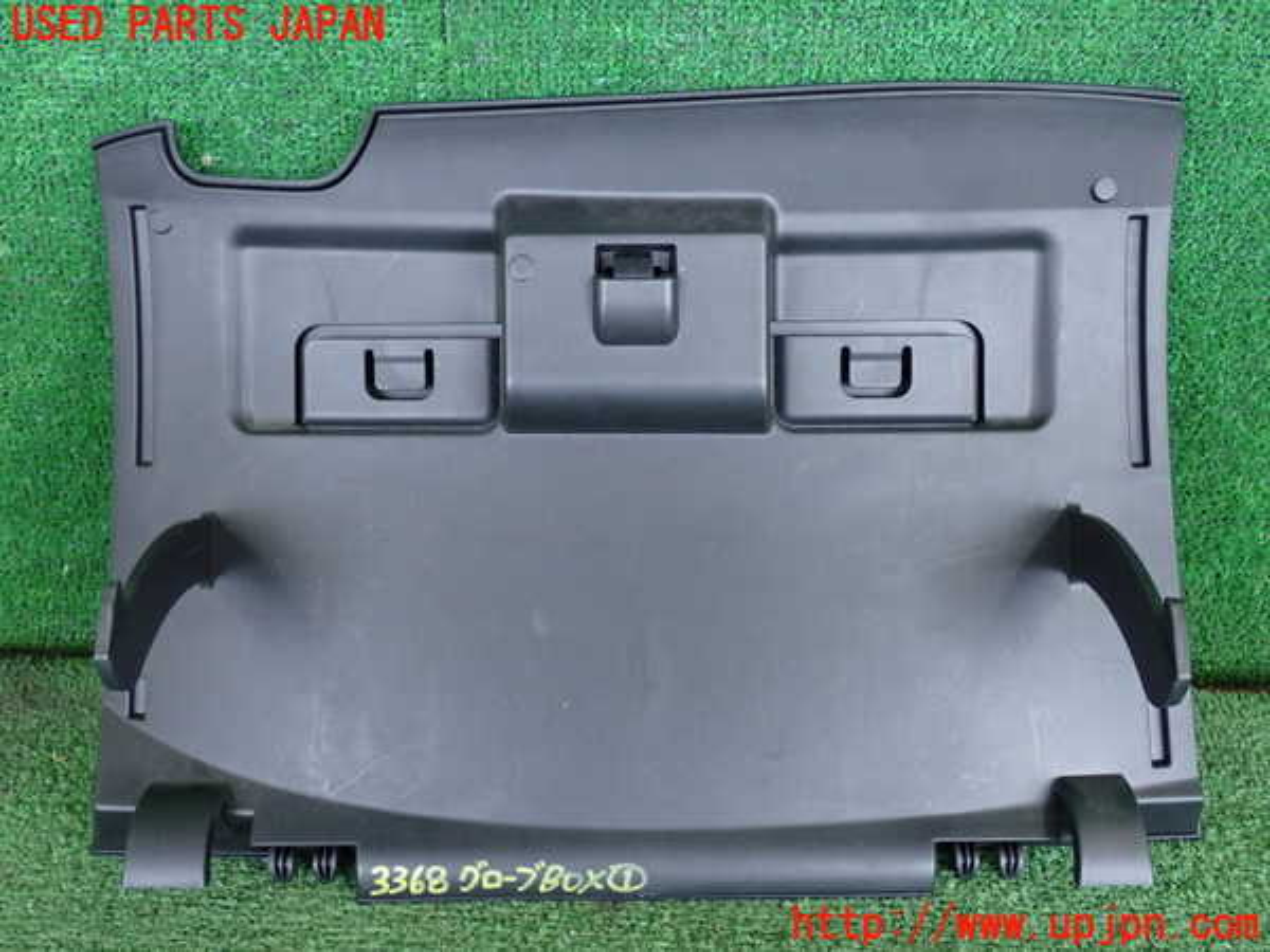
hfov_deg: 49.0
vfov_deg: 37.7
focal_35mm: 38
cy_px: 476
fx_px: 1394
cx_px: 635
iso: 640
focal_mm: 6.83
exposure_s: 1/125
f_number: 2.7
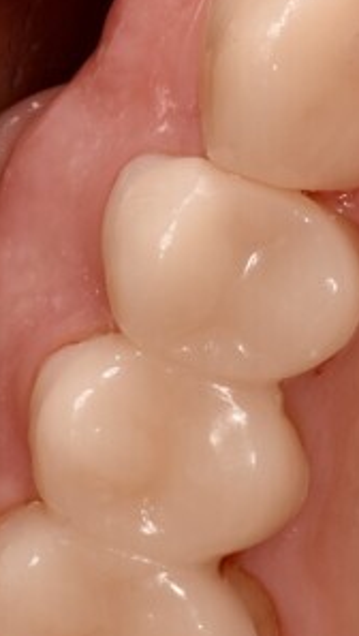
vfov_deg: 4.3
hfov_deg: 2.4
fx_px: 8406
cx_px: 818
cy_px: 352
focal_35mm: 498
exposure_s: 1/250
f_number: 22
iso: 125
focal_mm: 105
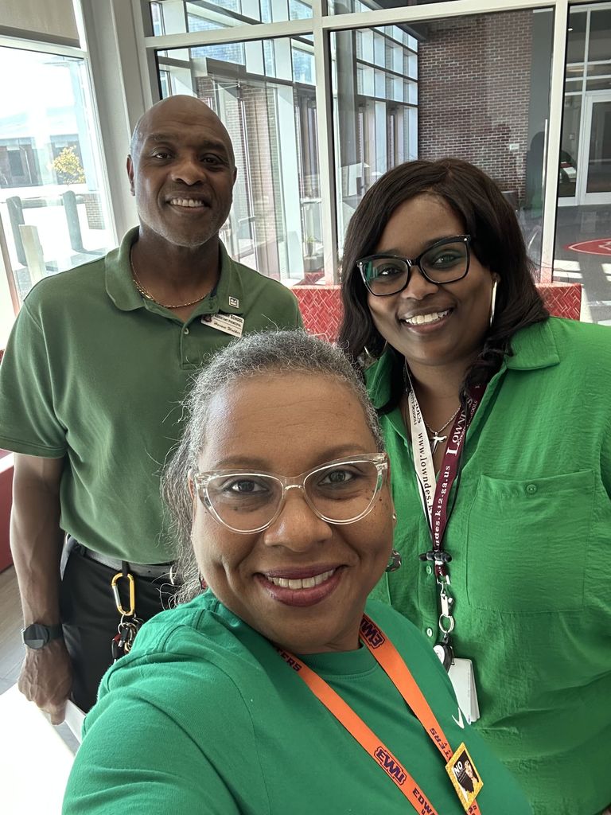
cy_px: 408
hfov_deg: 46.8
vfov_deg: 60.0
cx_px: 306
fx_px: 706
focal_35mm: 30
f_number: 1.9
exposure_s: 1/60
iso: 80
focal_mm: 2.69
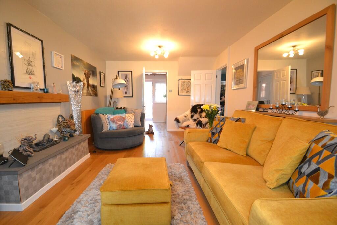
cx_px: 168
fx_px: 140
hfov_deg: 100.4
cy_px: 112
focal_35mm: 15
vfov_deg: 77.3
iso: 1100
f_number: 3.5
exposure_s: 1/60
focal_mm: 10
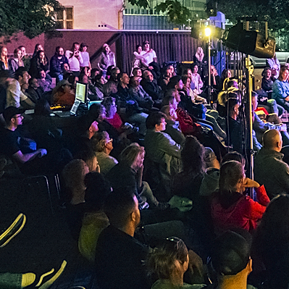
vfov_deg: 24.4
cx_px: 257
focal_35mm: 69
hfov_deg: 24.3
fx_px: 652
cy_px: 36
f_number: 3.5
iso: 3200
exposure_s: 1/10
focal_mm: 18
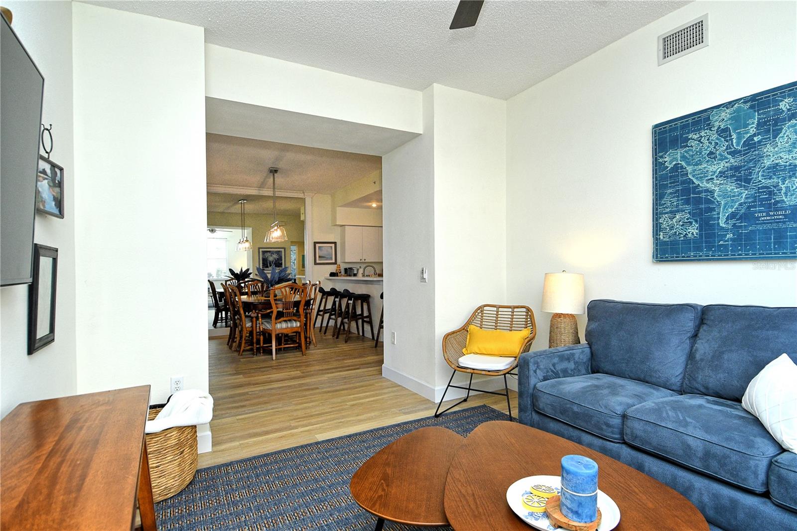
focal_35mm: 18
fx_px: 398
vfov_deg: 67.4
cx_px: 398
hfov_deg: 90.0
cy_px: 266
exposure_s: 1/250
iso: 640
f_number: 6.3
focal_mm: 12
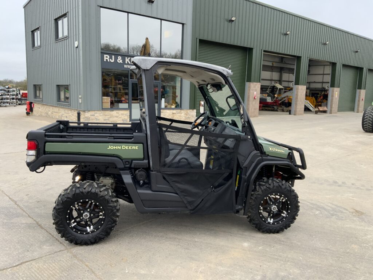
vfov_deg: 48.2
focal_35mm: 29
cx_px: 186
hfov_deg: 61.7
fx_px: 312
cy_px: 140
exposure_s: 1/122
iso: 40
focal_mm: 3
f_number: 1.8
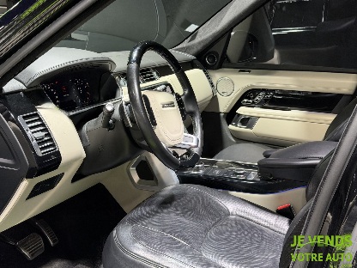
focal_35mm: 48
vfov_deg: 30.3
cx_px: 178
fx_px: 495
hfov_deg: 39.7
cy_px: 134
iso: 125
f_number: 1.78
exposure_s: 1/50
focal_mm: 6.76
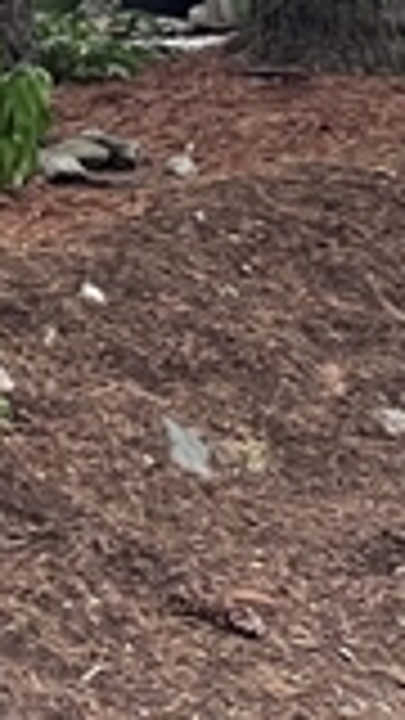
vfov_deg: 10.5
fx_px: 3456
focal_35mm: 181
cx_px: -1764
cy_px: -909
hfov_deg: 5.1
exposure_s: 1/176
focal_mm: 5.1
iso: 40
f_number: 1.6
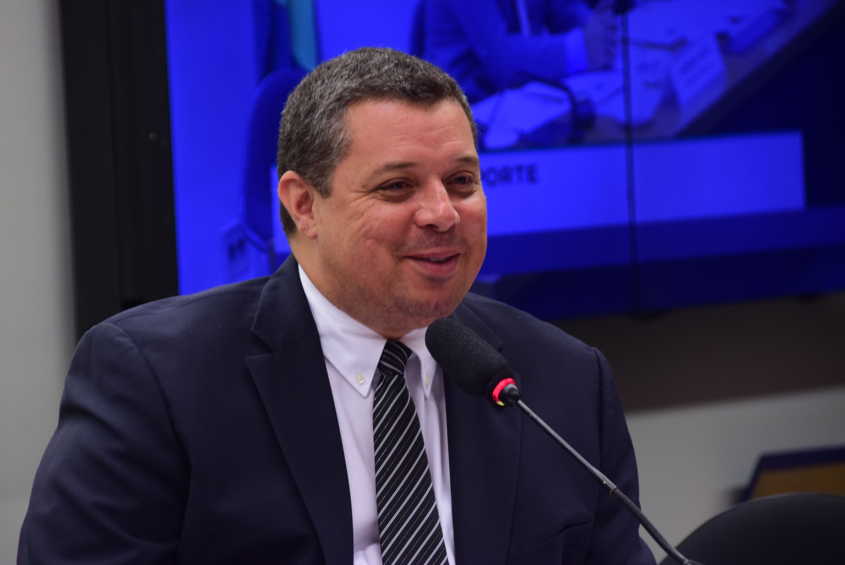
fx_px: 5990
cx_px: 422
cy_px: 282
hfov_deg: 8.1
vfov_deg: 5.4
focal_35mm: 255
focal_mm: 170
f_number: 5.6
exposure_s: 1/60
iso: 800
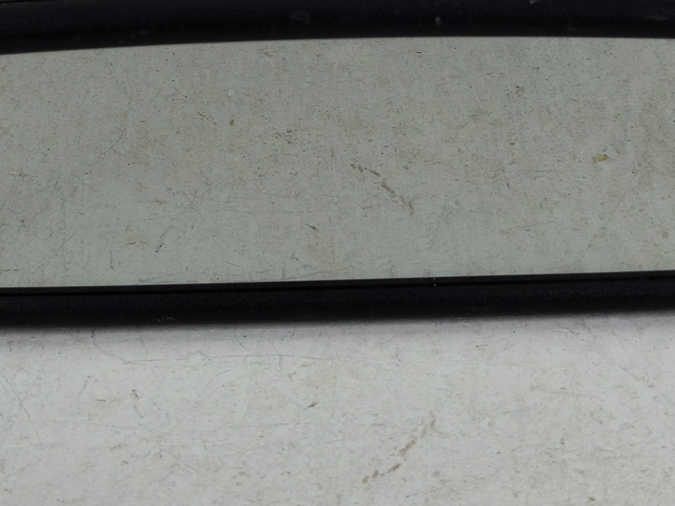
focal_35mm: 66
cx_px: 330
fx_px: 1287
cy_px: 43
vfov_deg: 21.7
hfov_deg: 29.4
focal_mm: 4.38
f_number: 1.73
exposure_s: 1/110
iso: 55
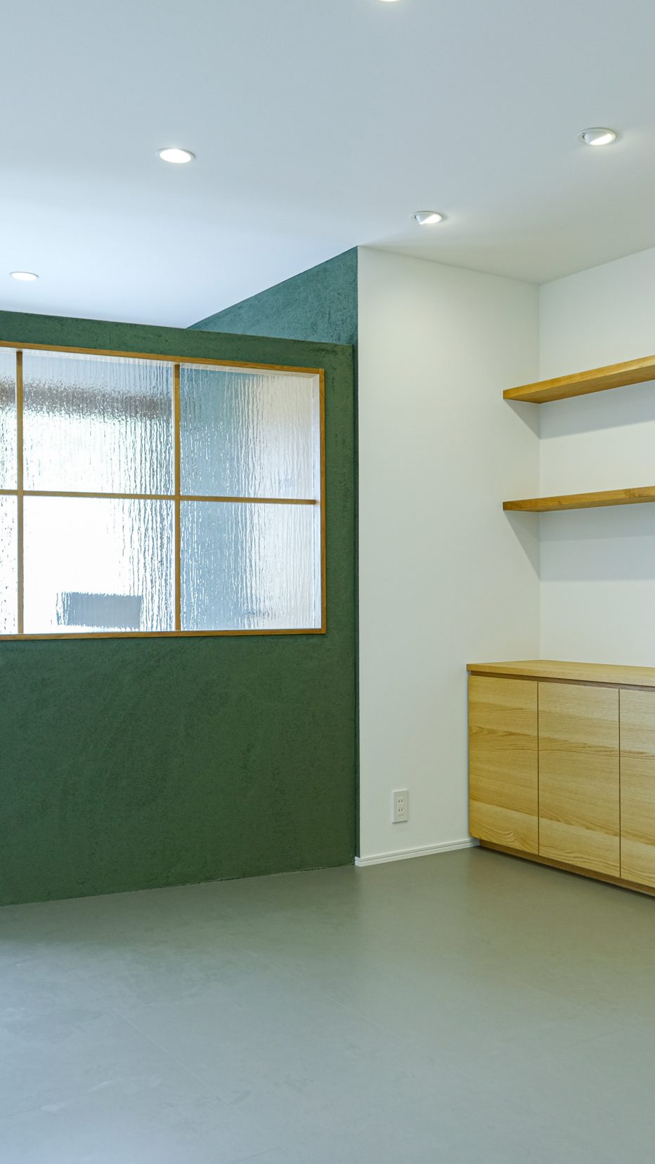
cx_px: 495
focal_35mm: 34
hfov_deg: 33.9
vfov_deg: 58.0
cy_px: 571
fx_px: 1049
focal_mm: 14
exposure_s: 1/40
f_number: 2.8
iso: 200
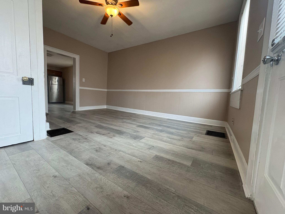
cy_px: 107
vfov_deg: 85.7
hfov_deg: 102.1
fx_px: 115
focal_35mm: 14
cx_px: 142
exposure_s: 1/120
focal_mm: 2.22
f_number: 2.2
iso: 200
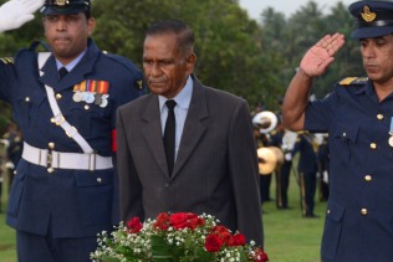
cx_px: 213
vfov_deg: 6.9
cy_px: 163
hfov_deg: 10.3
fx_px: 2173
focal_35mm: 199
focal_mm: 70
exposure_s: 1/100
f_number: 6.3
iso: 400
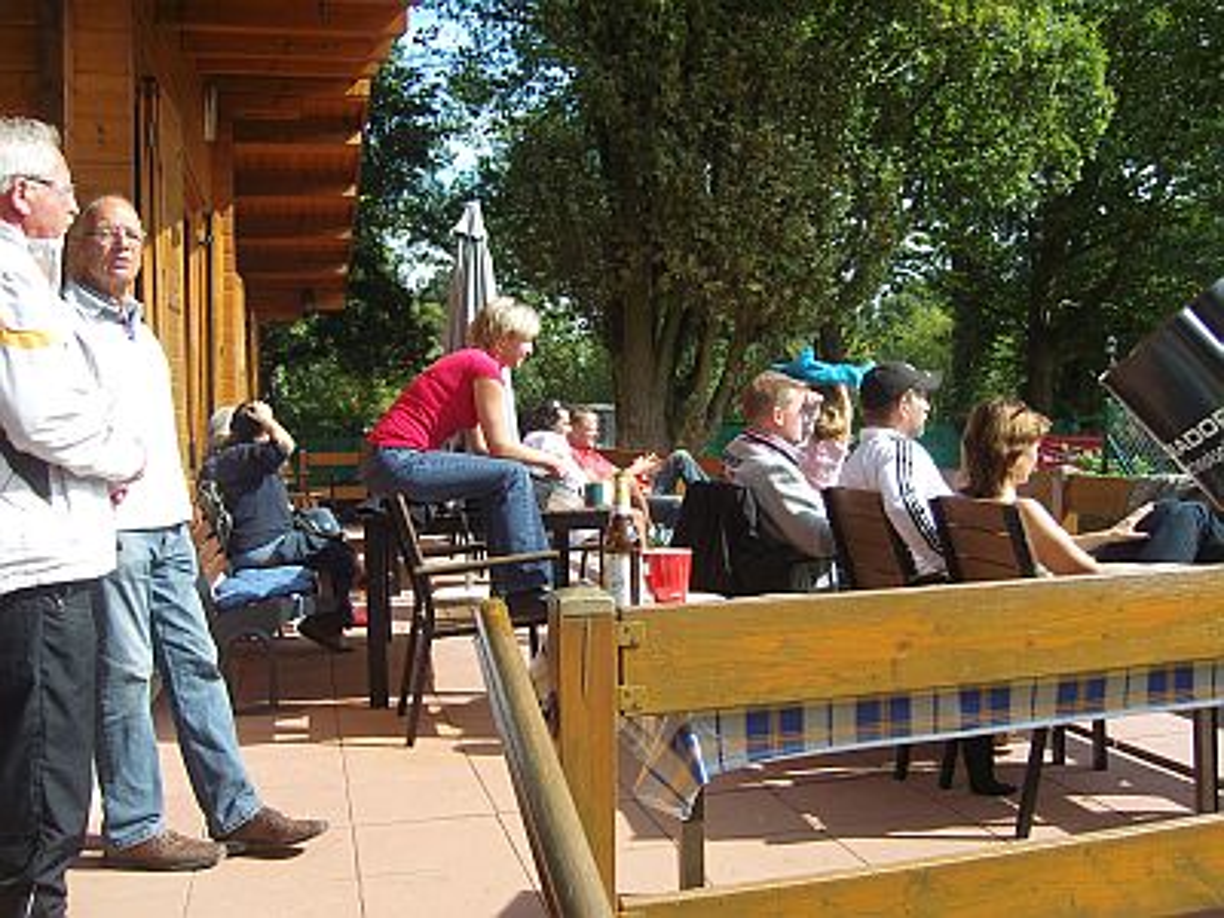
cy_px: 459
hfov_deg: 54.0
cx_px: 612
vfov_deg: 41.8
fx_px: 1202
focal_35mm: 34
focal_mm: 7.3
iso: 100
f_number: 7
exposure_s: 1/125
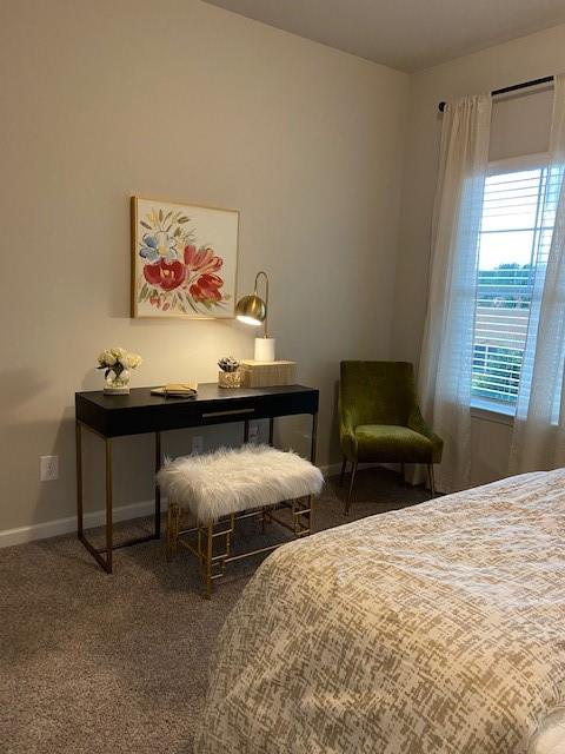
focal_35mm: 26
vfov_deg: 67.3
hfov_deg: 53.1
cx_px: 282
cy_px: 377
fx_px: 566
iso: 200
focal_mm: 4.25
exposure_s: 1/60
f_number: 1.8
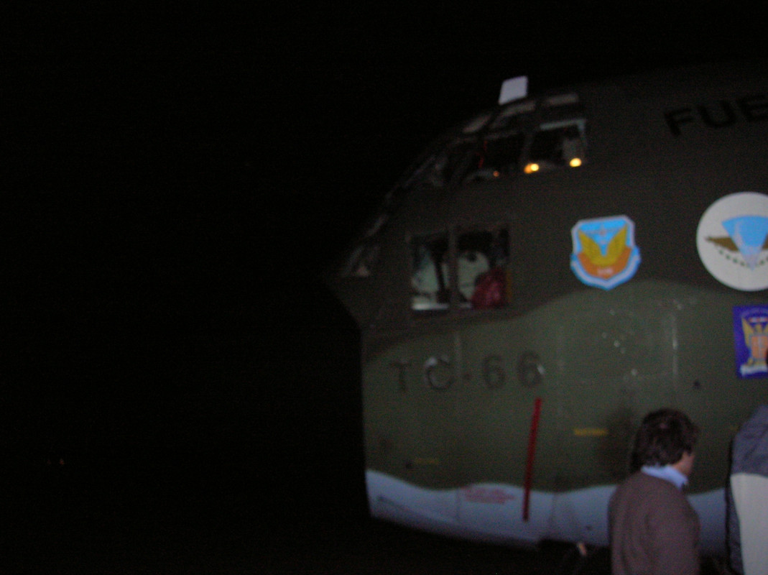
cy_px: 288
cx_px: 384
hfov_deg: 54.0
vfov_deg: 41.7
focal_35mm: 34
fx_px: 754
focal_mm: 5.7
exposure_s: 1/60.1
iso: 200
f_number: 2.9
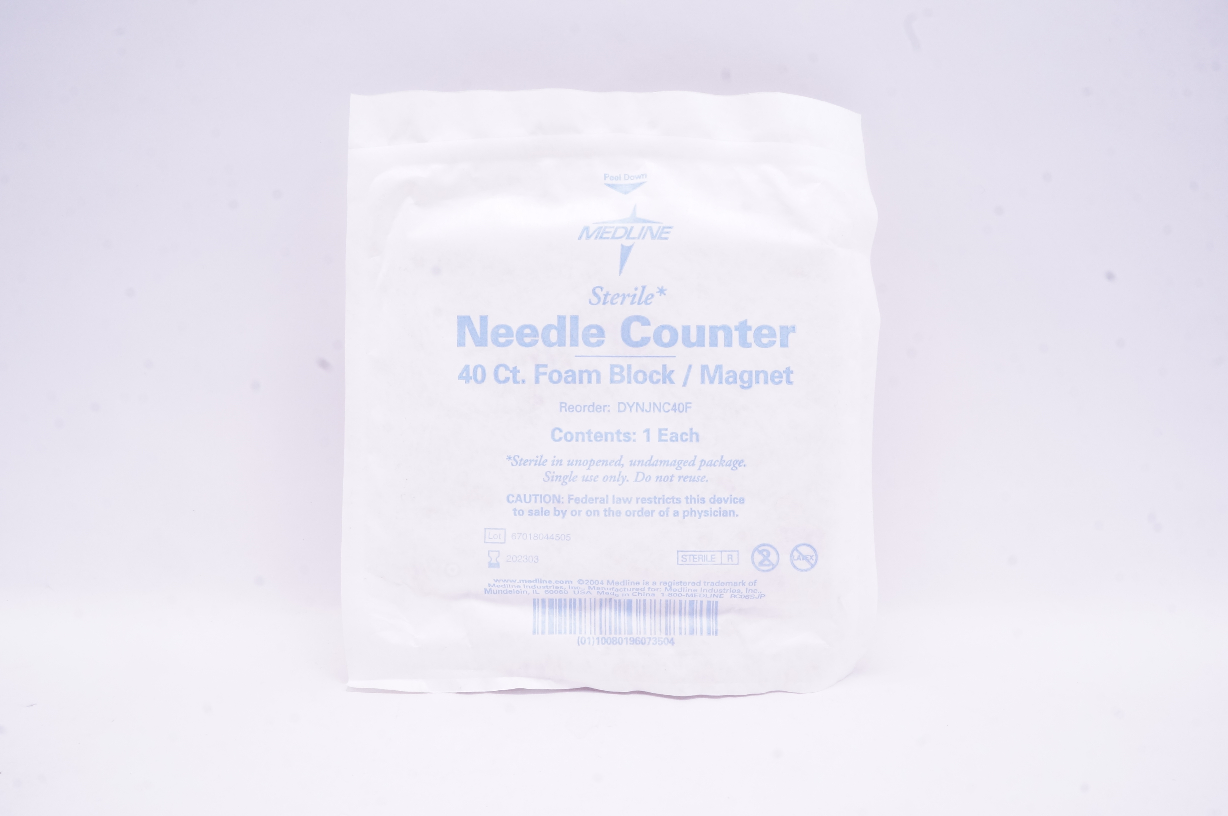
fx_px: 920
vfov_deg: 47.8
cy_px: 408
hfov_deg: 67.4
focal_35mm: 27
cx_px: 614
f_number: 18
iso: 800
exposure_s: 1/13
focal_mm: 18
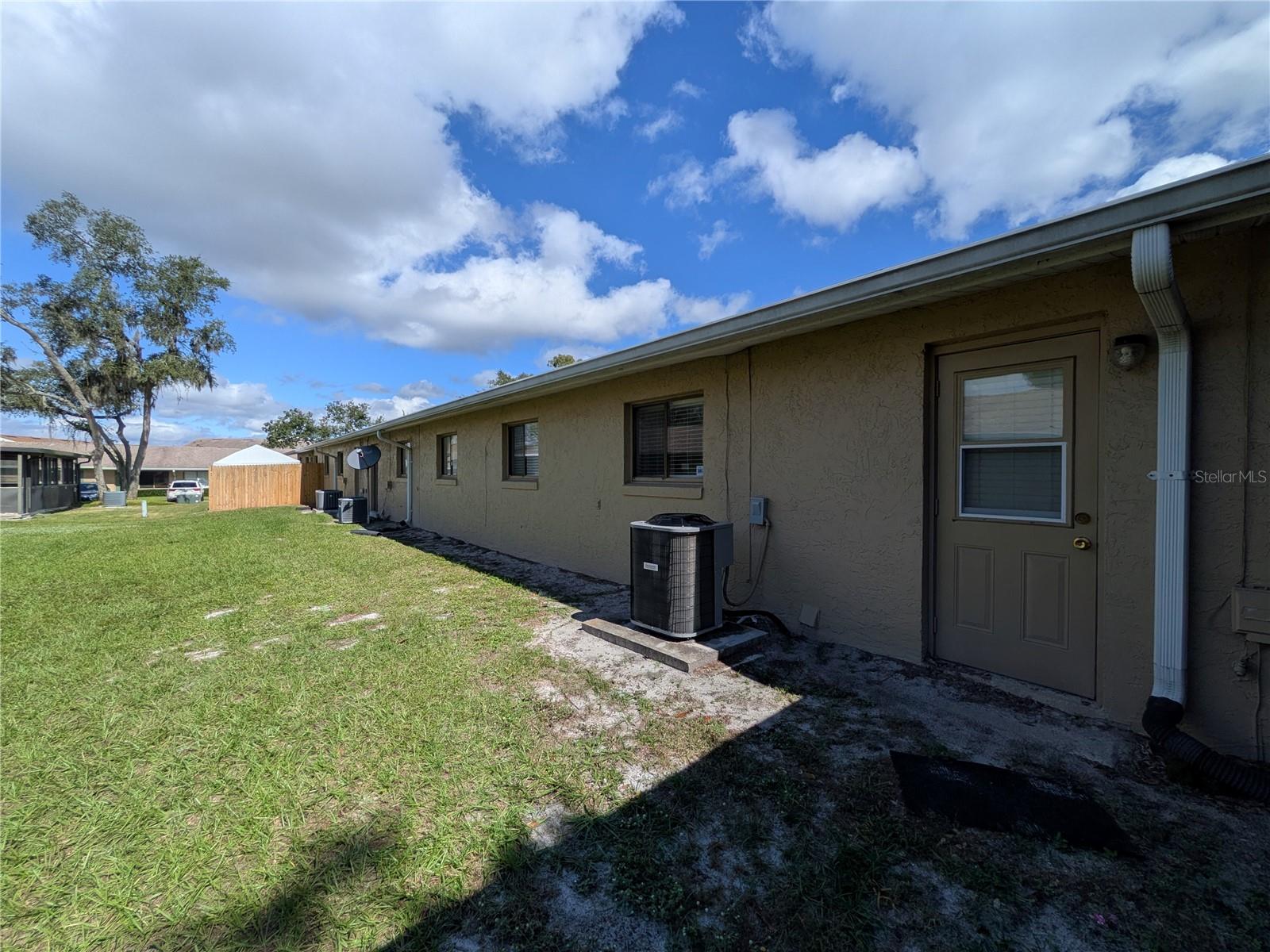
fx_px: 514
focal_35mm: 14
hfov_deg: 102.1
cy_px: 476
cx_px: 635
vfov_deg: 85.7
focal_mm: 1.83
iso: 51
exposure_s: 1/2347
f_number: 2.2
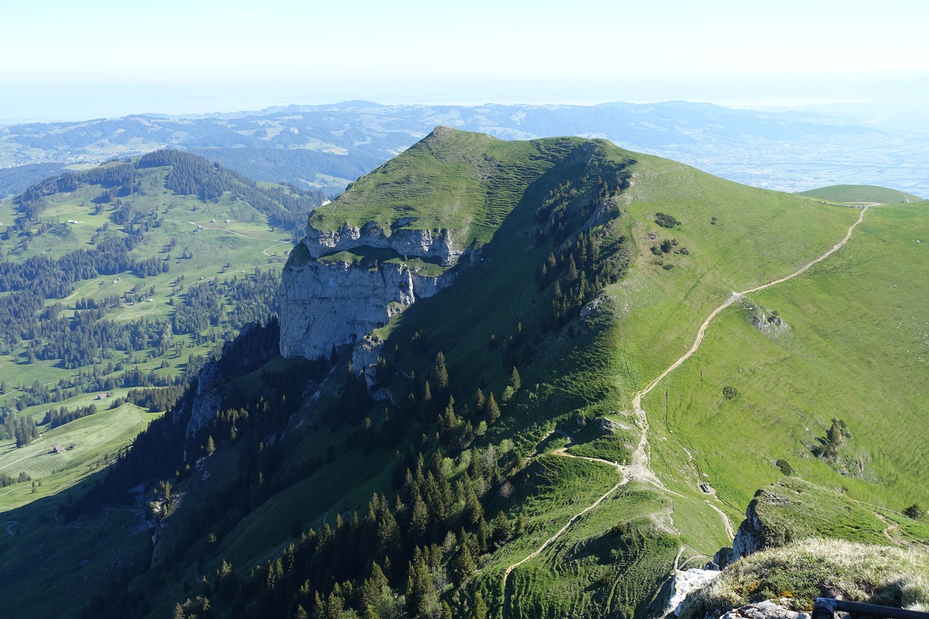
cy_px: 310
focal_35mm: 35
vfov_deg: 37.9
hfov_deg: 54.4
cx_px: 464
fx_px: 903
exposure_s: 1/200
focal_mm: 12.99
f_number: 5.6
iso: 125
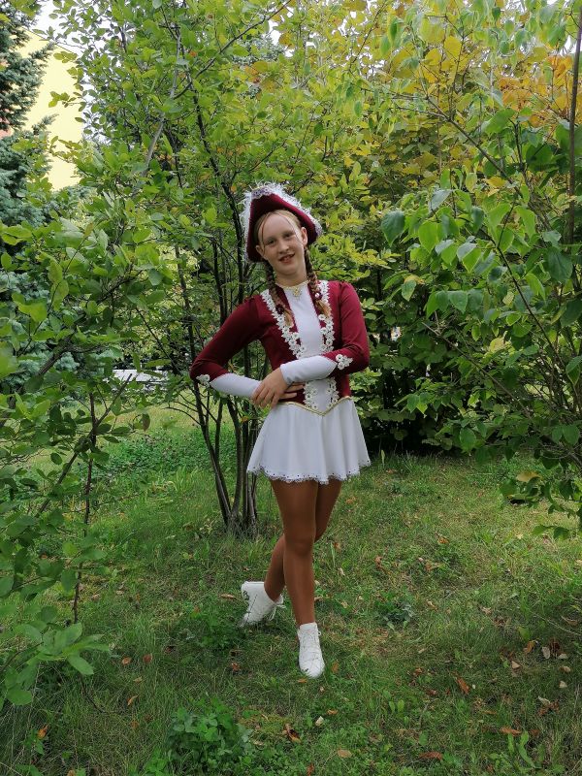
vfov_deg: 55.4
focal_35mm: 33
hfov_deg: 42.9
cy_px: 388
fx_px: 740
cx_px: 291
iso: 50
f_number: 1.8
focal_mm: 4.75
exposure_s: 1/306
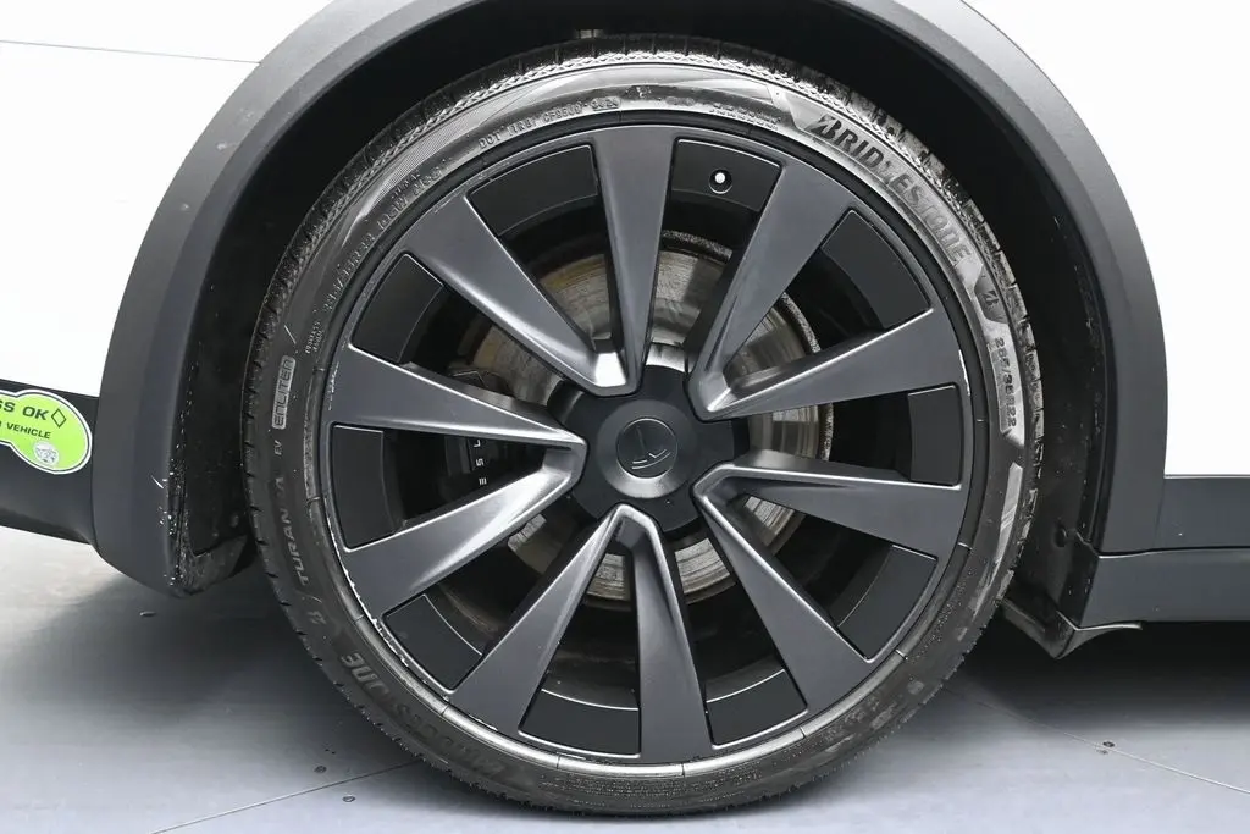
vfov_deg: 35.5
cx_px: 625
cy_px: 417
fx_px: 1302
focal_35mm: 38
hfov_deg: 51.3
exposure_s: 1/125
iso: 2000
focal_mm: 25
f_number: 4.2
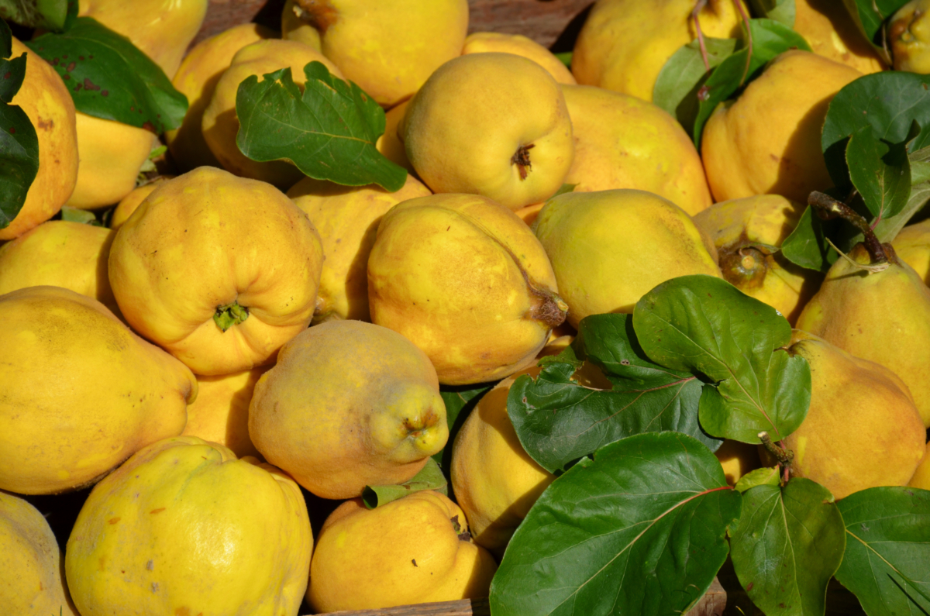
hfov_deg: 9.8
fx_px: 5414
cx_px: 465
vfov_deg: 6.5
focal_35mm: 210
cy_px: 308
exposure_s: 1/1000
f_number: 8
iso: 200
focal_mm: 140
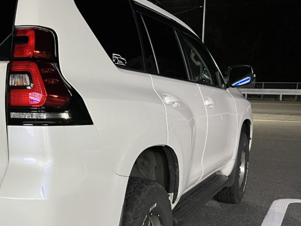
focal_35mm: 45
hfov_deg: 39.8
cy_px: 133
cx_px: 46
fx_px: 391
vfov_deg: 32.1
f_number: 1.5
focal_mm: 5.7
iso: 500
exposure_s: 1/60
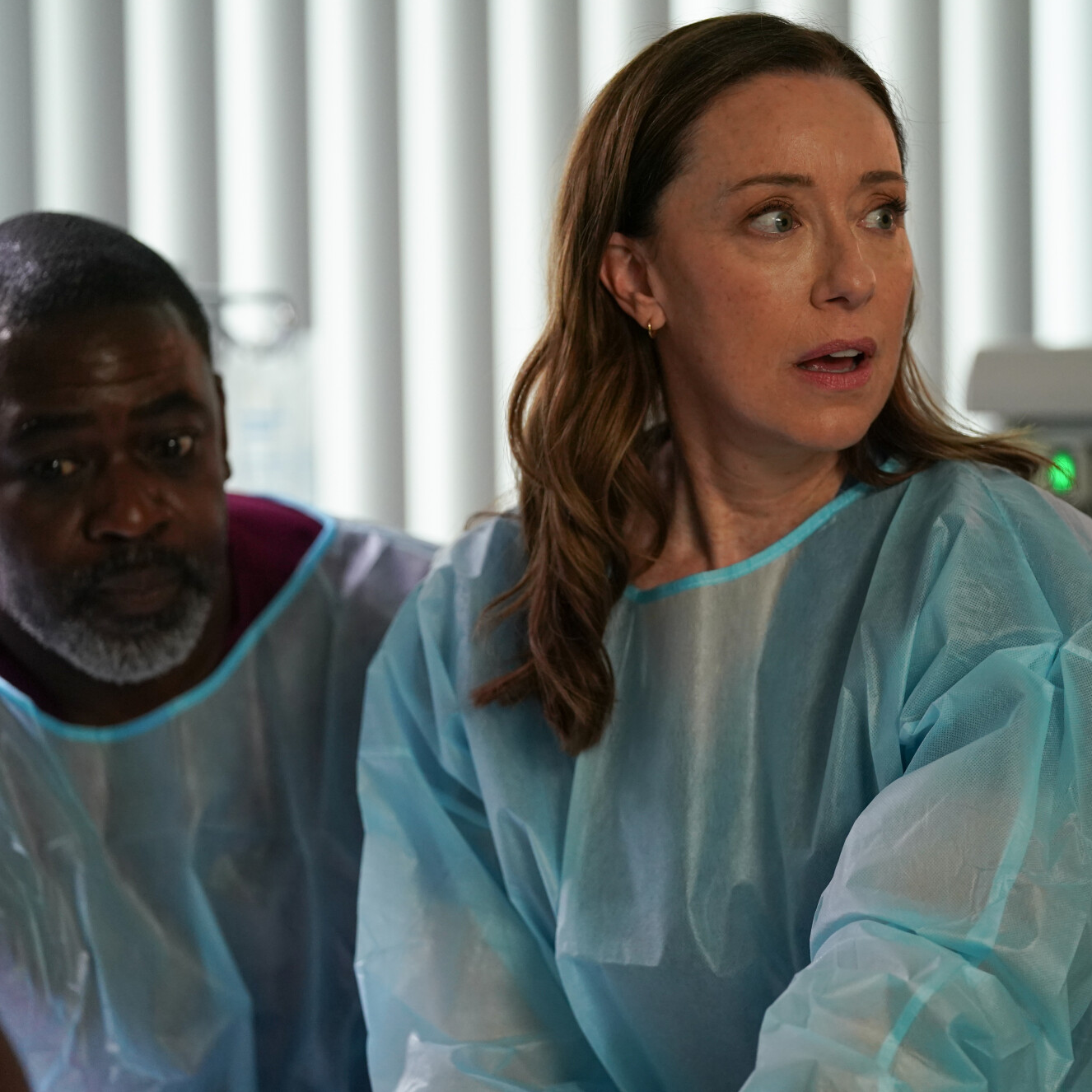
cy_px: 544
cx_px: 632
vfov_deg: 9.6
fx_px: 6496
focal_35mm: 182
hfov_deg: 9.6
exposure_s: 1/80
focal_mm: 142
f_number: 2.8
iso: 2500
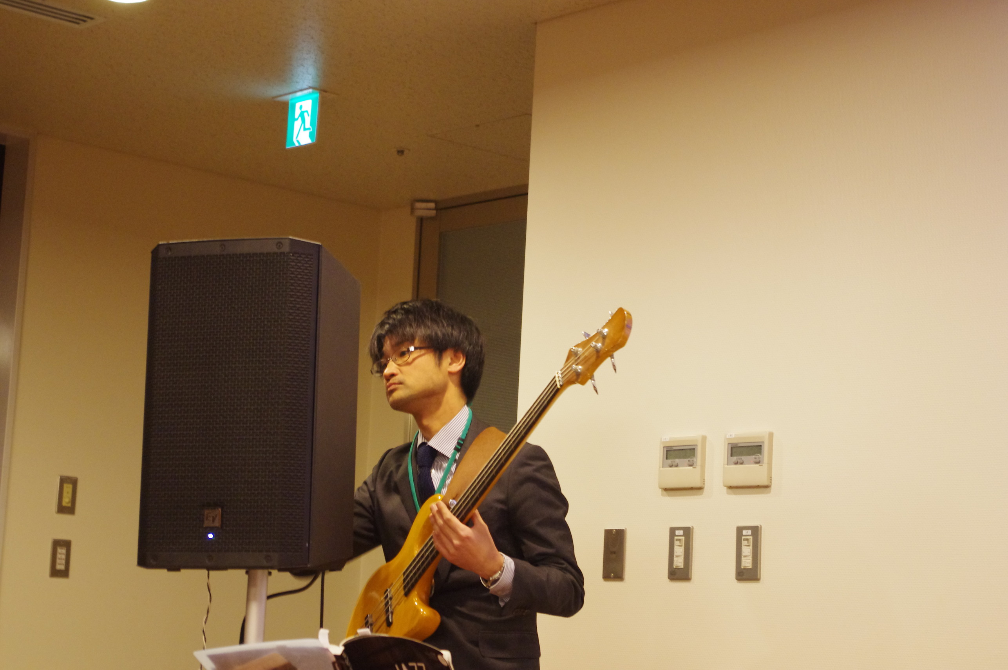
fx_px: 2293
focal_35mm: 82
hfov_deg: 24.8
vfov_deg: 16.6
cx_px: 504
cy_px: 335
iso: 2000
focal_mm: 55
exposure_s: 1/15
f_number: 5.6
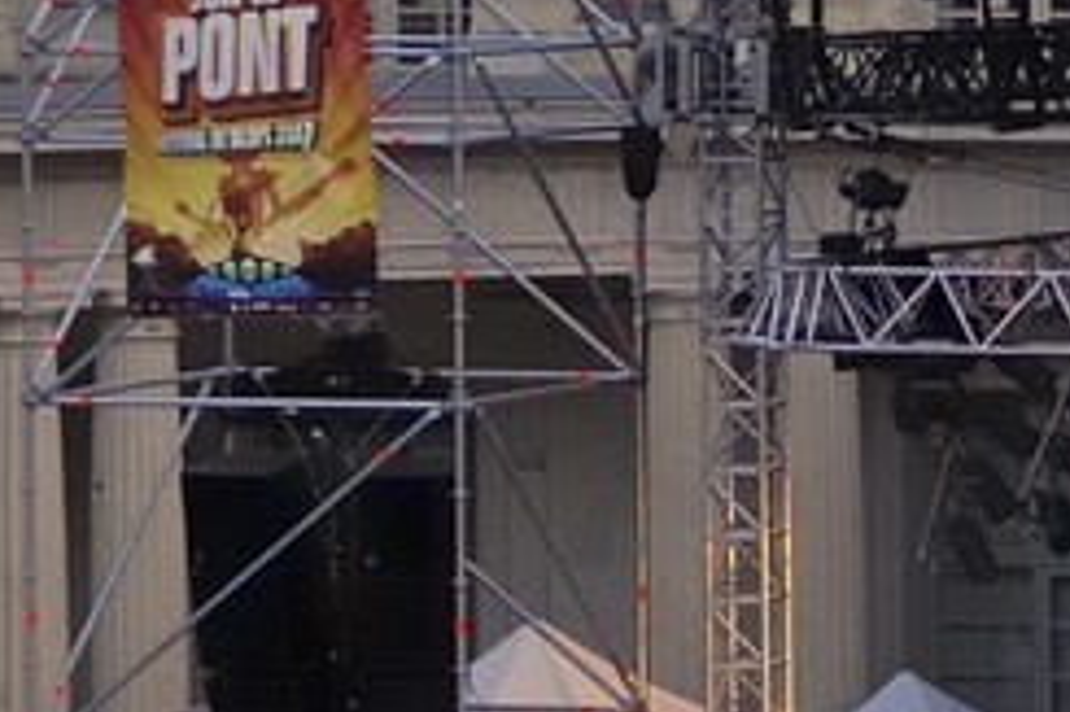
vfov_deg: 5.0
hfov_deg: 6.8
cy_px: 100
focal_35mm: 274
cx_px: 3166
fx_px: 8138
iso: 100
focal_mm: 28
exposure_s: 1/10
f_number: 4
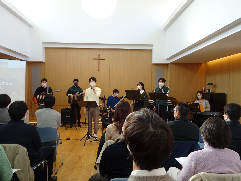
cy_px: 90
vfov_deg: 48.2
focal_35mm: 29
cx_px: 120
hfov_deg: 61.7
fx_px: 202
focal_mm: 4.92
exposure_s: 1/30
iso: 80
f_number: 3.5
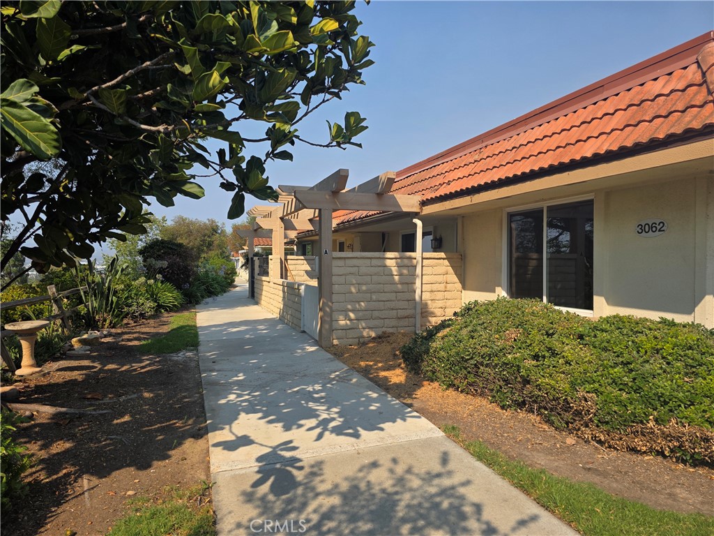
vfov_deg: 58.9
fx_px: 474
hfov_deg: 73.9
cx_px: 357
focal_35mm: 23
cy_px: 268
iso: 80
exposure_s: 1/4539
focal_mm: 6.3
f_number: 1.7
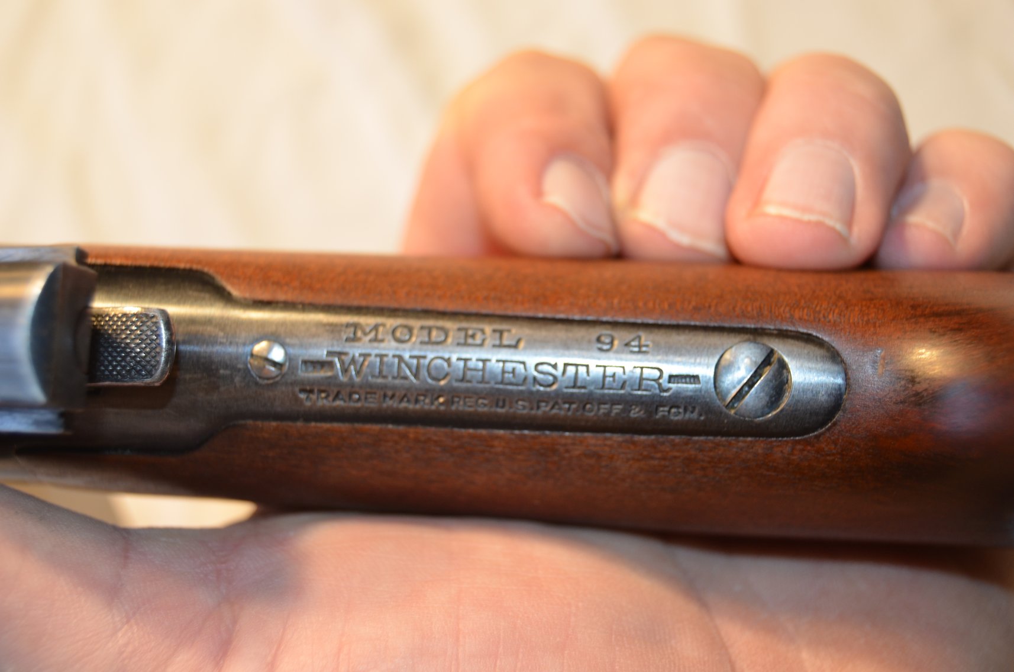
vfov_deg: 26.4
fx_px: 1433
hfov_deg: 39.0
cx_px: 507
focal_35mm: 51
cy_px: 336
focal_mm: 34
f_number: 4.5
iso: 360
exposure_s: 1/100
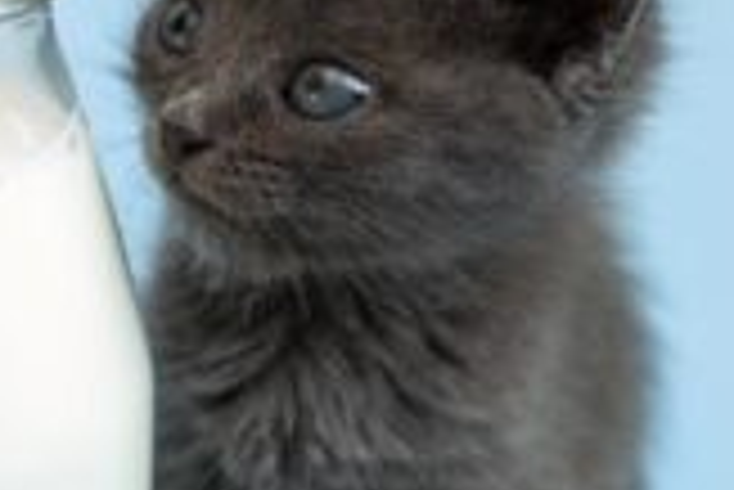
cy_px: 339
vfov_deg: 9.0
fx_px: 3122
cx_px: 572
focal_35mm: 153
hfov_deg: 13.4
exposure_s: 1/160
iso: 320
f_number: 3.2
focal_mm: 50
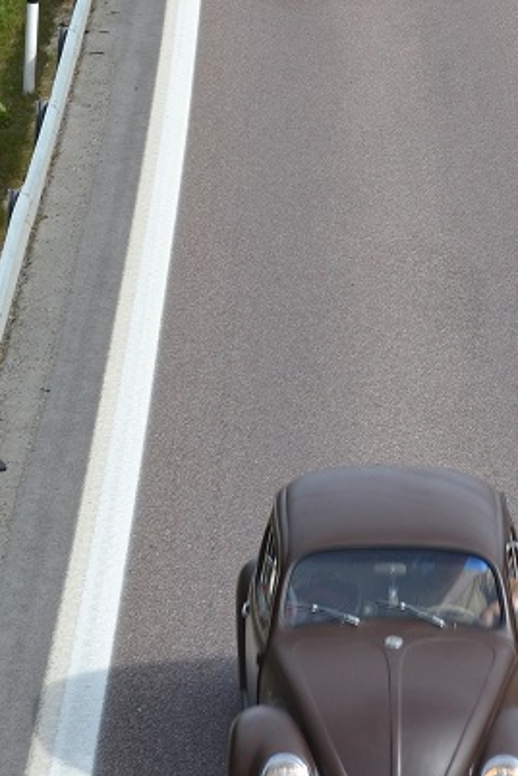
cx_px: 305
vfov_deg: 8.7
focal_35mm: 236
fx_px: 5103
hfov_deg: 5.8
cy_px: 369
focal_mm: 55
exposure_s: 1/200
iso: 100
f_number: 7.1
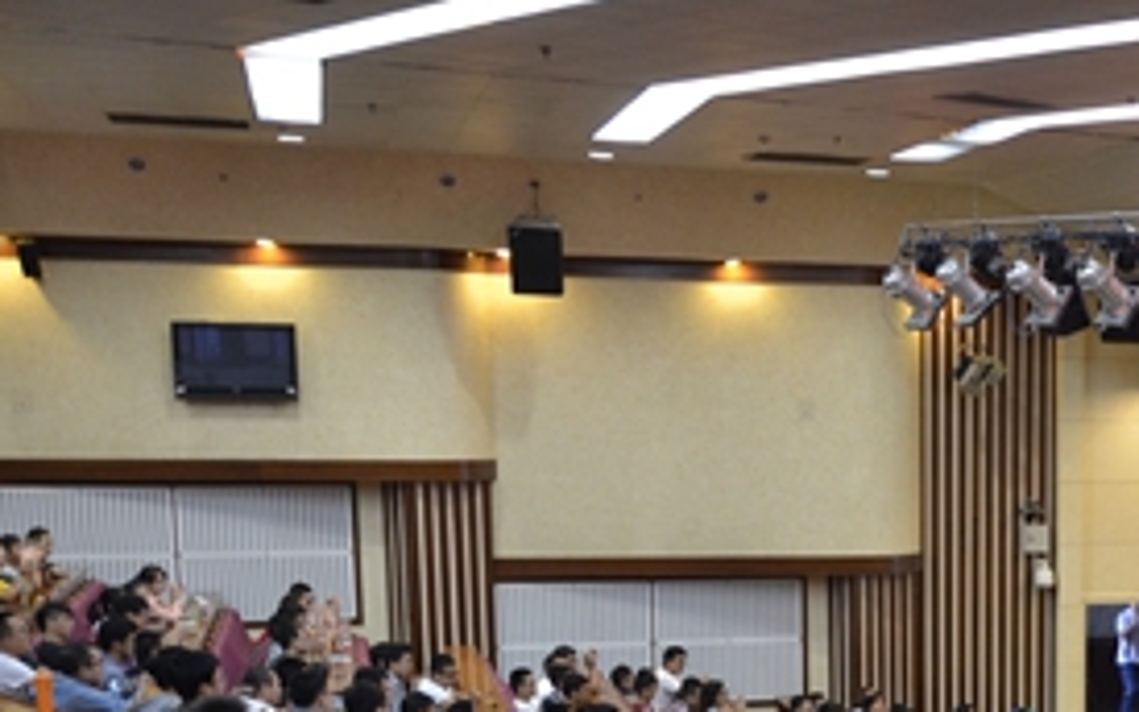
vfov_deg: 19.8
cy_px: 695
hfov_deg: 28.7
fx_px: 1987
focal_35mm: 64
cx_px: 1288
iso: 1000
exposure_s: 1/30
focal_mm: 18
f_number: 3.5
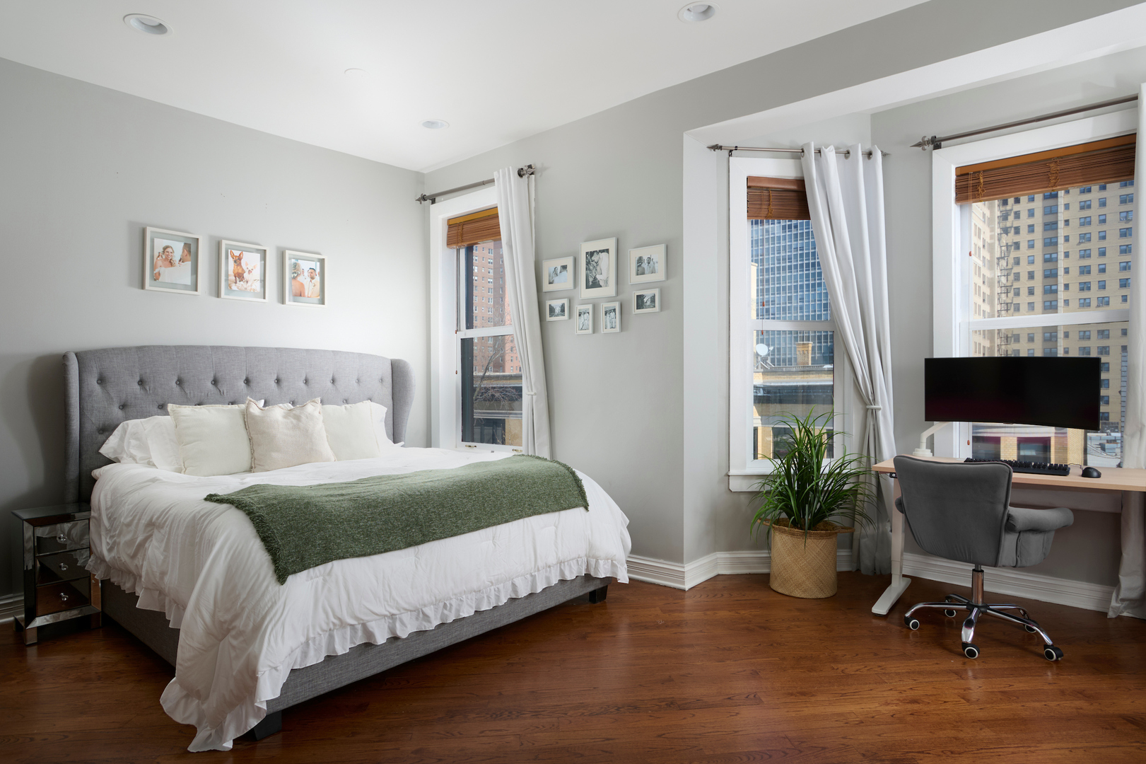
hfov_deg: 78.6
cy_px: 382
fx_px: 700
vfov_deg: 57.2
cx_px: 573
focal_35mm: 22
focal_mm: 22
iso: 200
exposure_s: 1/8
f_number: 8
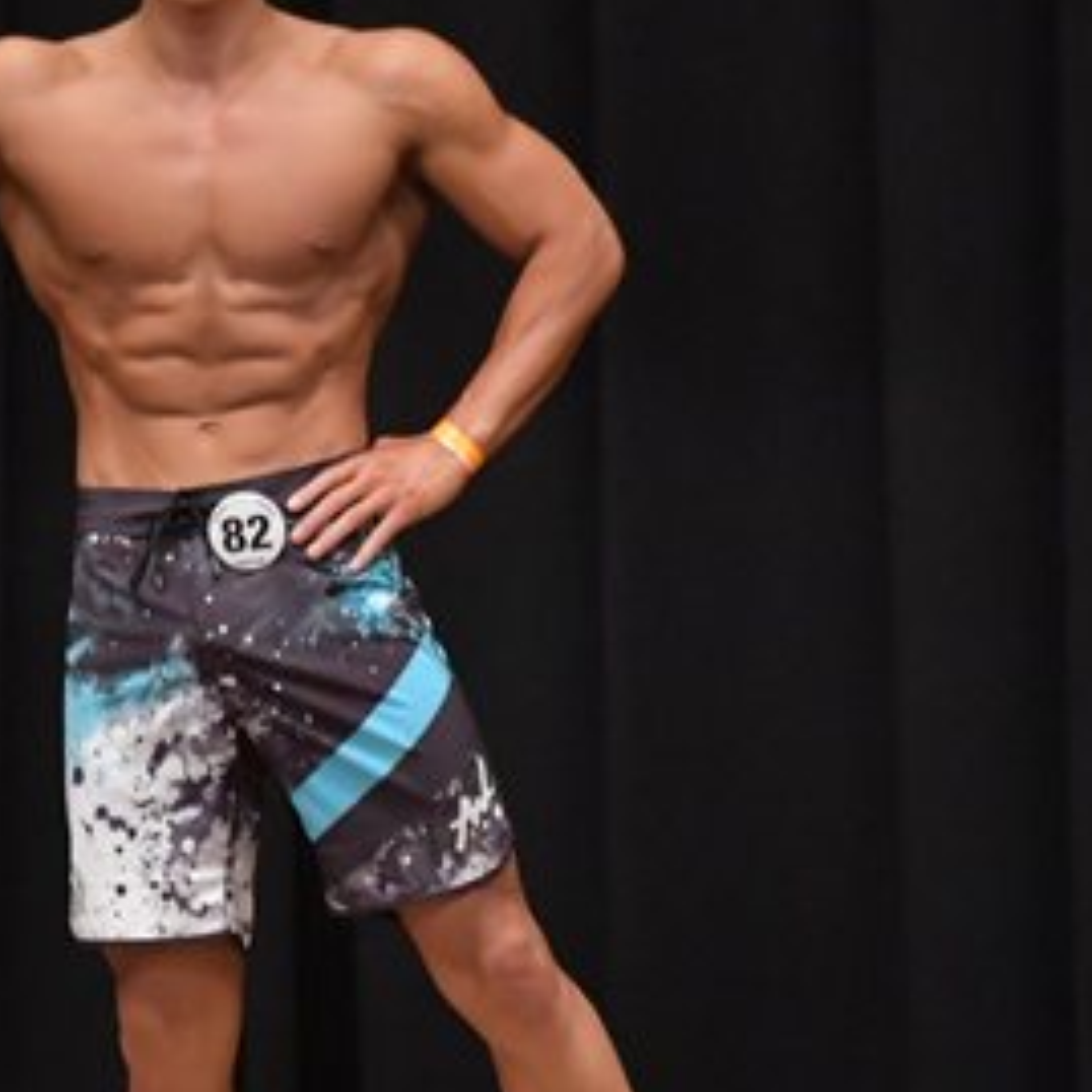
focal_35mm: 551
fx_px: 19665
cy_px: 747
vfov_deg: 3.2
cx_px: 242
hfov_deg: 3.2
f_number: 5.6
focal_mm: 150
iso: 6400
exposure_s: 1/400
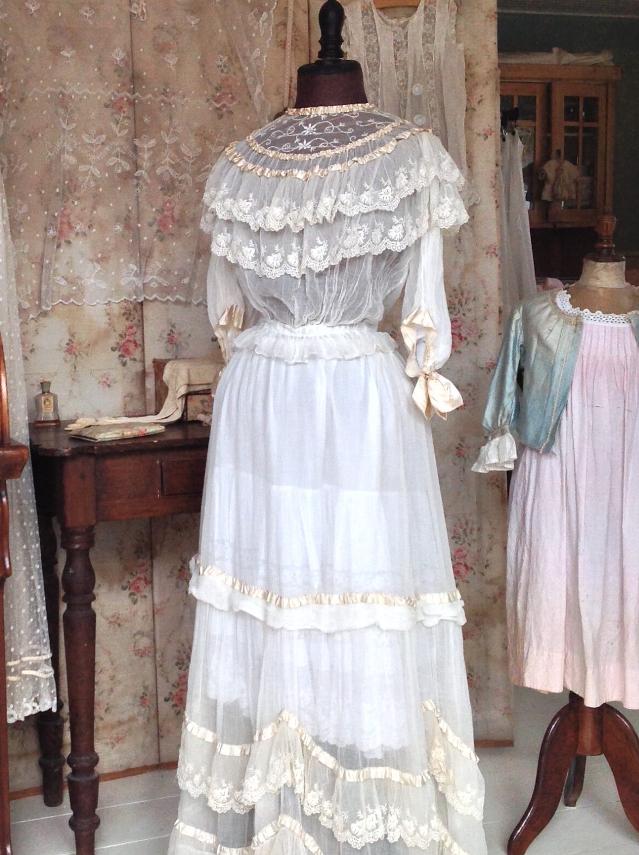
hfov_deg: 25.3
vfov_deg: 33.8
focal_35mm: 57
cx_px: 174
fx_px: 1407
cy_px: 365
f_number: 2.4
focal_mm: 4.28
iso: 64
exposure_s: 1/120
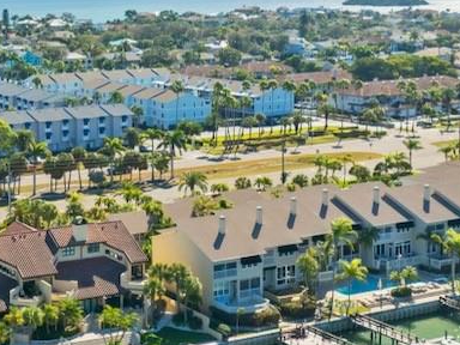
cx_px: 65
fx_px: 1063
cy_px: 31
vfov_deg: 18.1
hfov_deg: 23.9
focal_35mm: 80
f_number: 2.8
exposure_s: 1/5000
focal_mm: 12.29
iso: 210
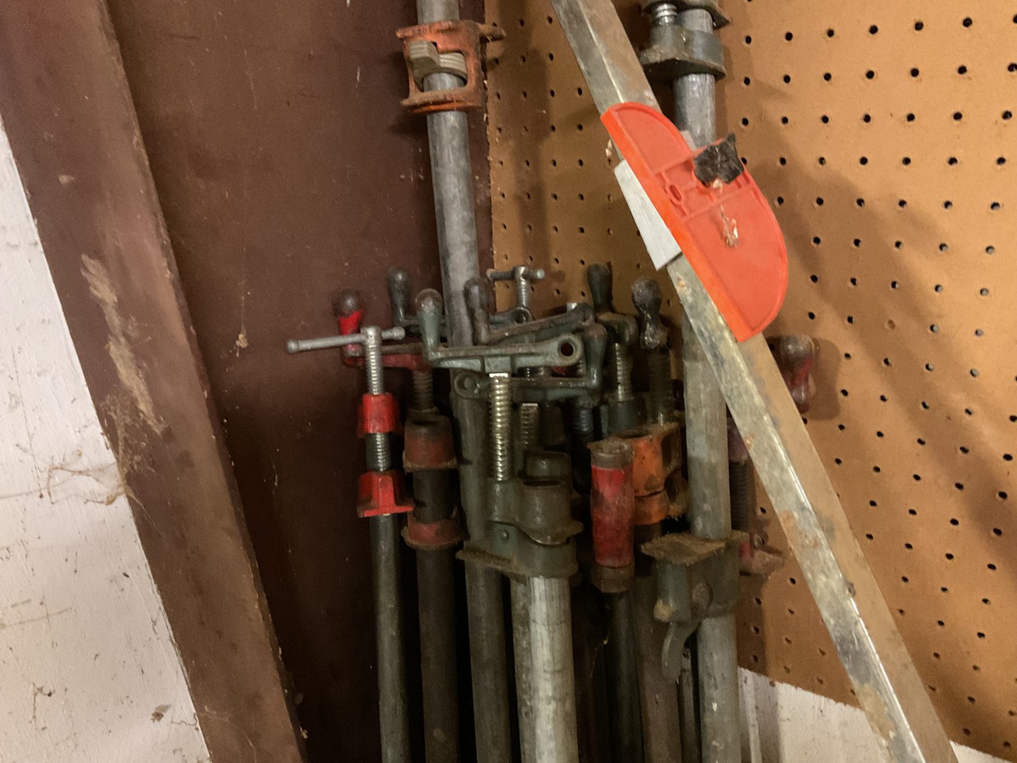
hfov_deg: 61.7
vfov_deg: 48.2
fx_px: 852
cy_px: 382
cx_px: 508
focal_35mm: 29
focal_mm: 3
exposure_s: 1/20
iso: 500
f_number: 1.8
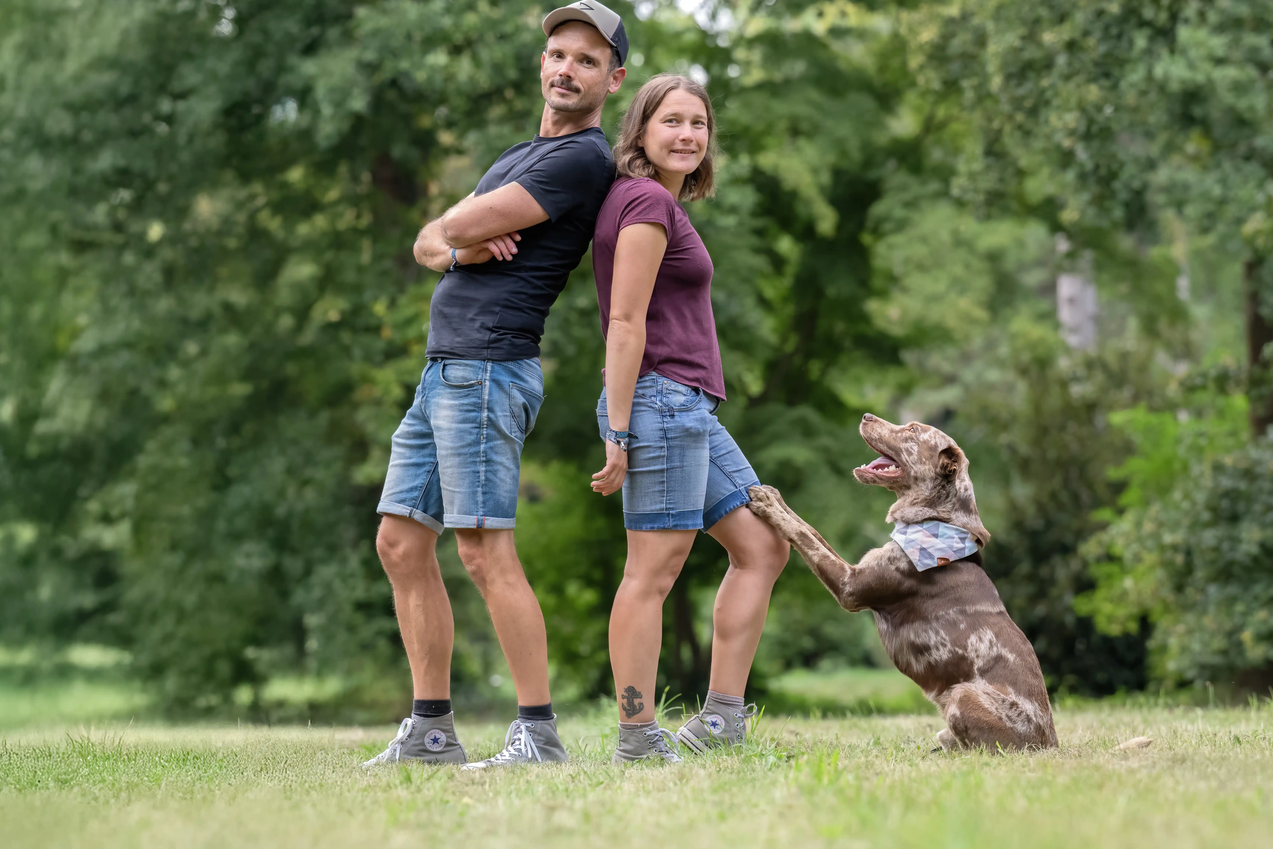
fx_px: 5304
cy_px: 364
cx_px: 688
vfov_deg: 9.1
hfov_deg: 13.7
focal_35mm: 150
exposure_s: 1/640
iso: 2800
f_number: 4
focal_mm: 125
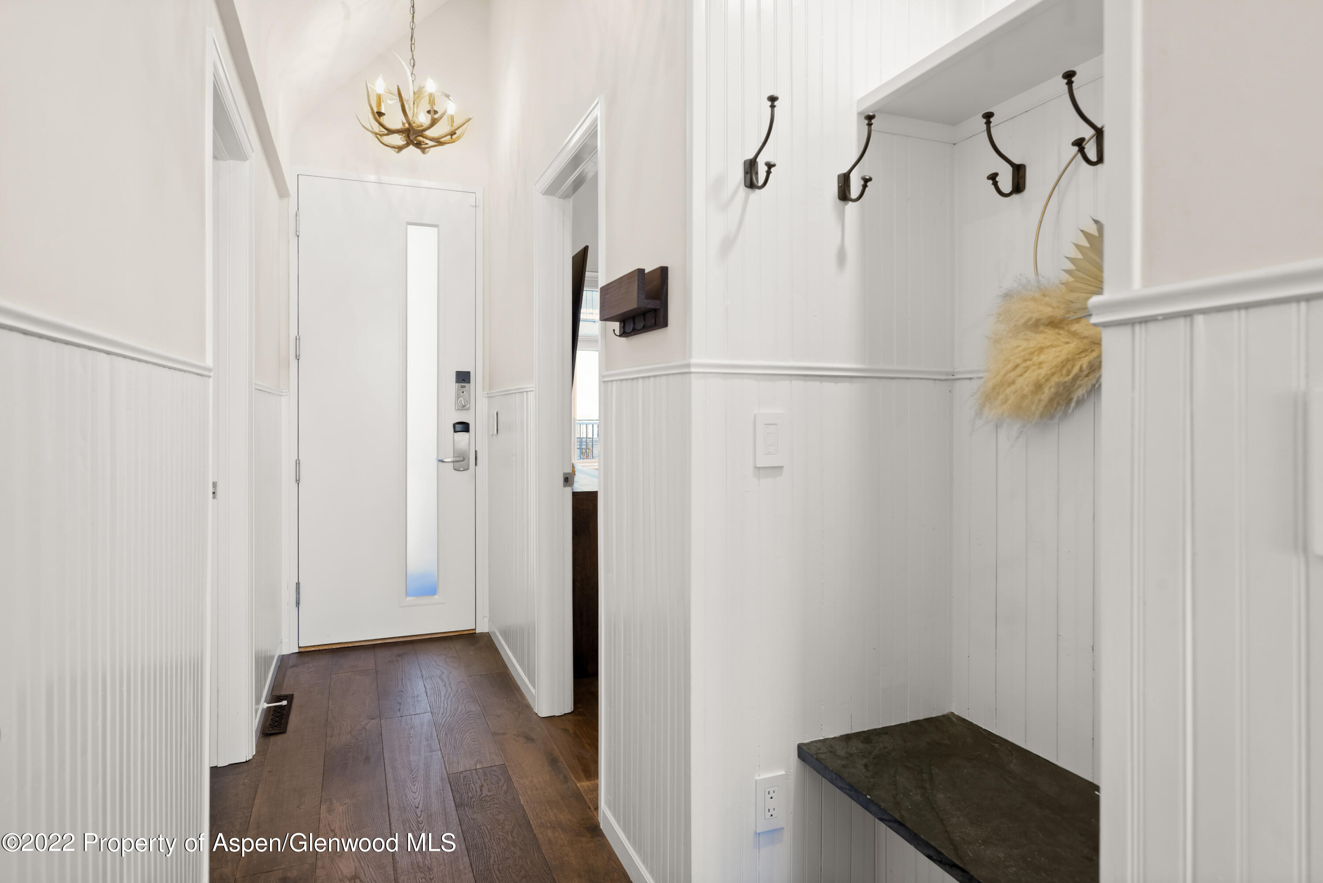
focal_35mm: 20
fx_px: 735
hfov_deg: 84.0
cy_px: 442
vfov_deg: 62.0
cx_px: 662
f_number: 7.1
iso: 200
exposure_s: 1/1.67
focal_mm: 20
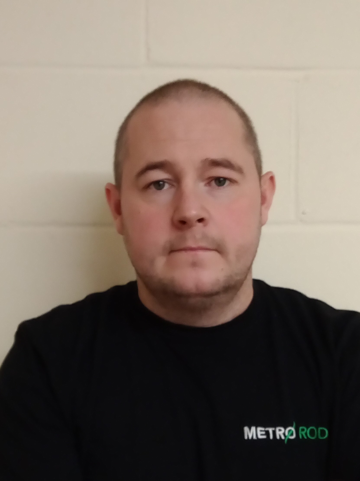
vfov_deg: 81.7
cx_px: 180
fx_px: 277
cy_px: 240
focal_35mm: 20
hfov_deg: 66.0
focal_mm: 3.54
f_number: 2
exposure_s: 1/50
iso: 458
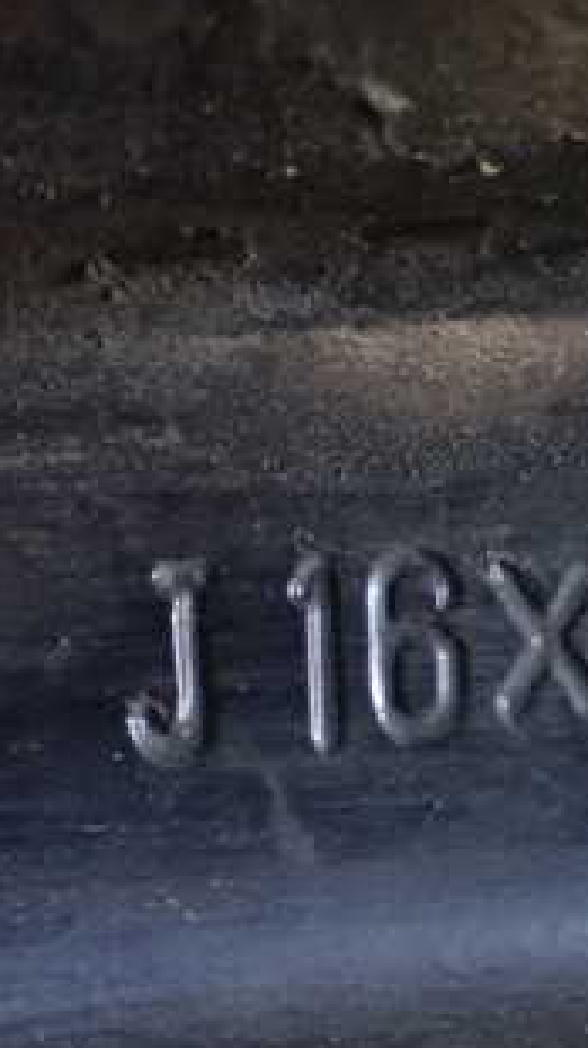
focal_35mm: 114
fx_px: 3165
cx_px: 571
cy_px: 609
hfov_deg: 10.5
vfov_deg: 18.8
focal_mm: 9.65
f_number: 3.3
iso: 1600
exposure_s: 1/25
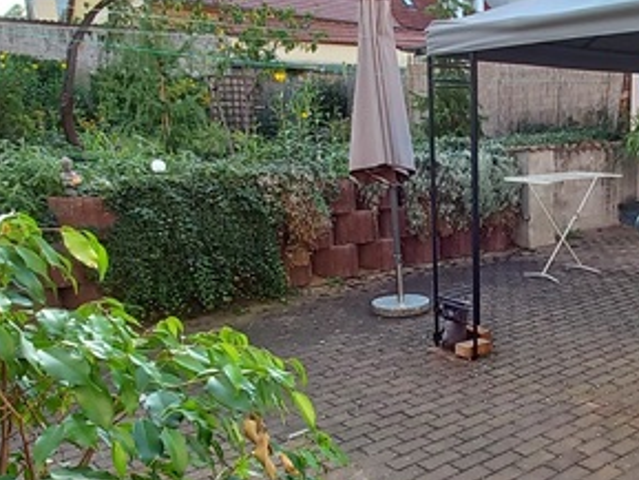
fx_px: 665
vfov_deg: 39.5
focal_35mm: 36
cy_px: 290
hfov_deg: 48.9
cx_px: 493
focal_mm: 1.42
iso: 40
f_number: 2.2
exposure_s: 1/160
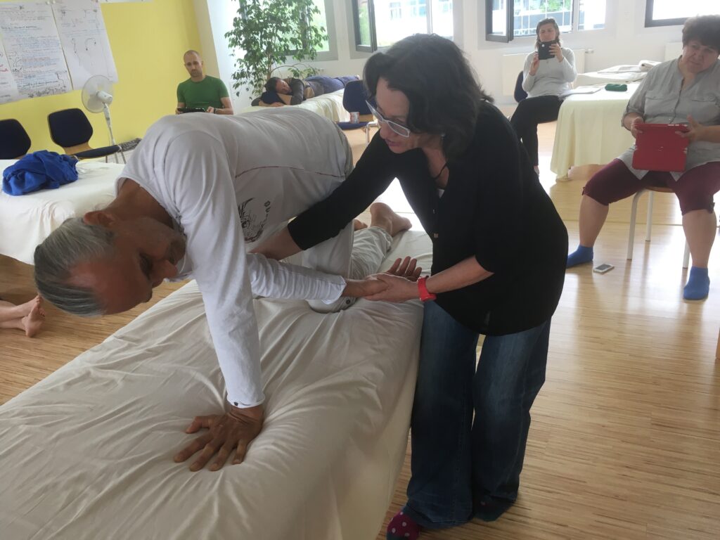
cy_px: 270
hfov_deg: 61.7
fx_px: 603
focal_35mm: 29
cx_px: 360
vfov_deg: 48.2
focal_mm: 4.15
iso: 25
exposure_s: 1/33
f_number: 2.2
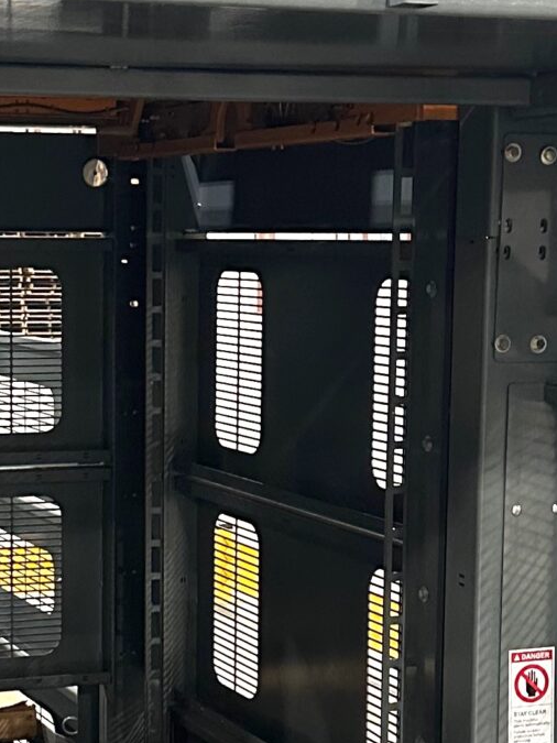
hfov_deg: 16.1
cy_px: 473
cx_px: 103
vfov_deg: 21.5
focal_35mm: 91
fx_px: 1953
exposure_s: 1/40
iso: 640
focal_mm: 6.86
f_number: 1.78
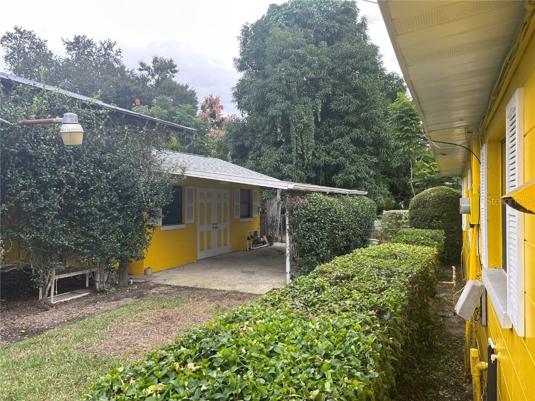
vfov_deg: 53.1
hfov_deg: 67.3
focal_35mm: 26
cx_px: 268
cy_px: 200
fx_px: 402
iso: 50
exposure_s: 1/389
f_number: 1.5
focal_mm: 5.7
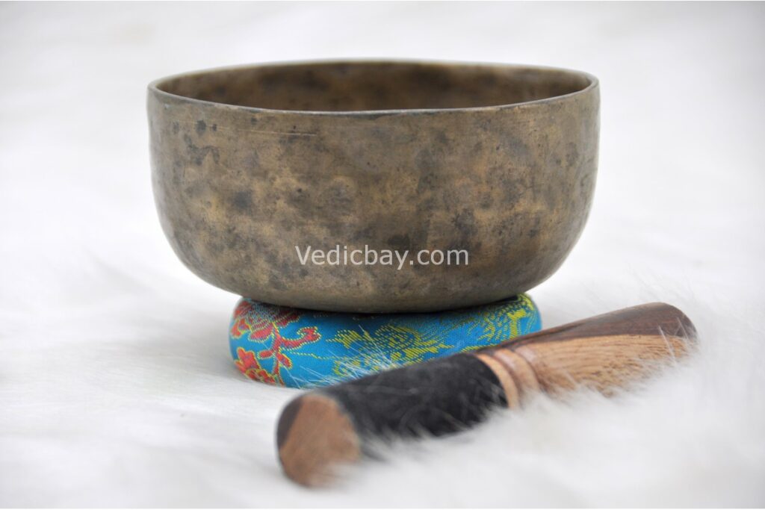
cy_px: 255
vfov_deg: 6.1
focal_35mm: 225
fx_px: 4782
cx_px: 382
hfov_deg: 9.1
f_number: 5.6
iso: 320
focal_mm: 150
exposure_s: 1/80
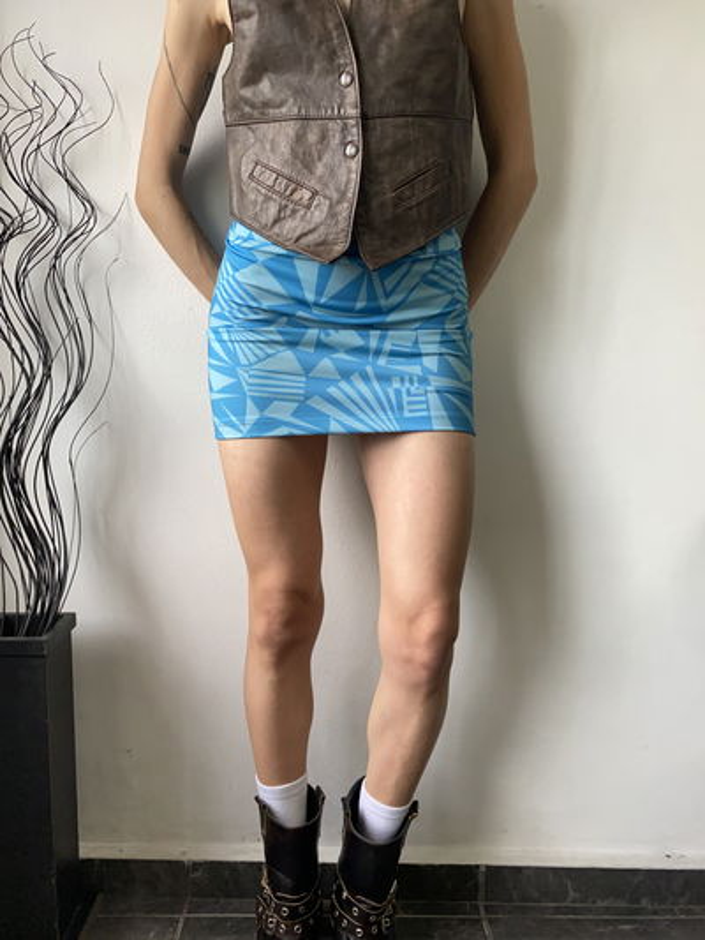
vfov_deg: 67.3
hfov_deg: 53.1
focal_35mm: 26
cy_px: 470
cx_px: 352
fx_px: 706
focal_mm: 4.25
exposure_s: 1/60
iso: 200
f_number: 1.8
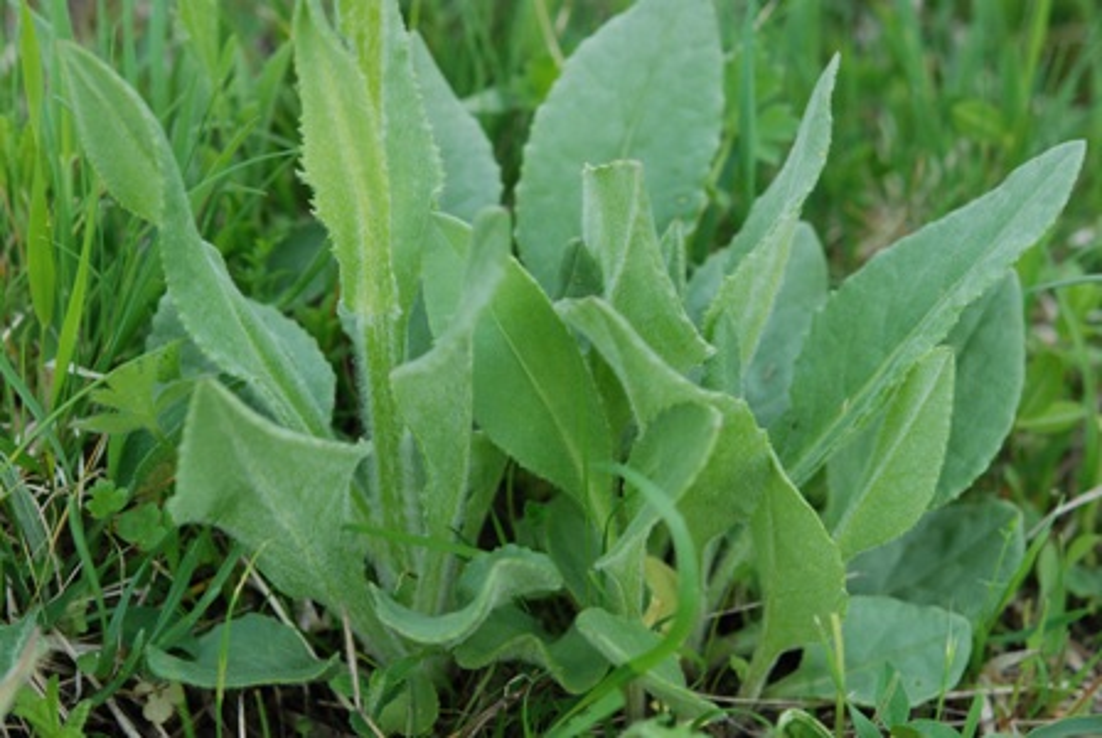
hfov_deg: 22.6
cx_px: 551
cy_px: 369
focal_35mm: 90
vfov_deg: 15.2
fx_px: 2759
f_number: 5
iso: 640
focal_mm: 60
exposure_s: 1/400
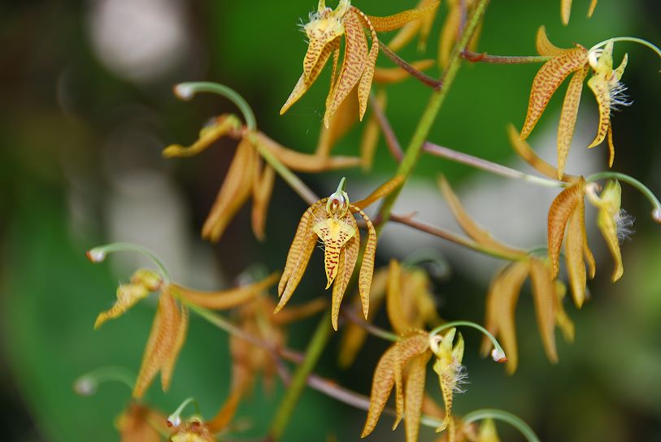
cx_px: 330
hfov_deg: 6.9
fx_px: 5514
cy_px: 221
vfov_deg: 4.6
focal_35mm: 300
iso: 100
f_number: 5.6
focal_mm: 200
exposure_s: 1/30
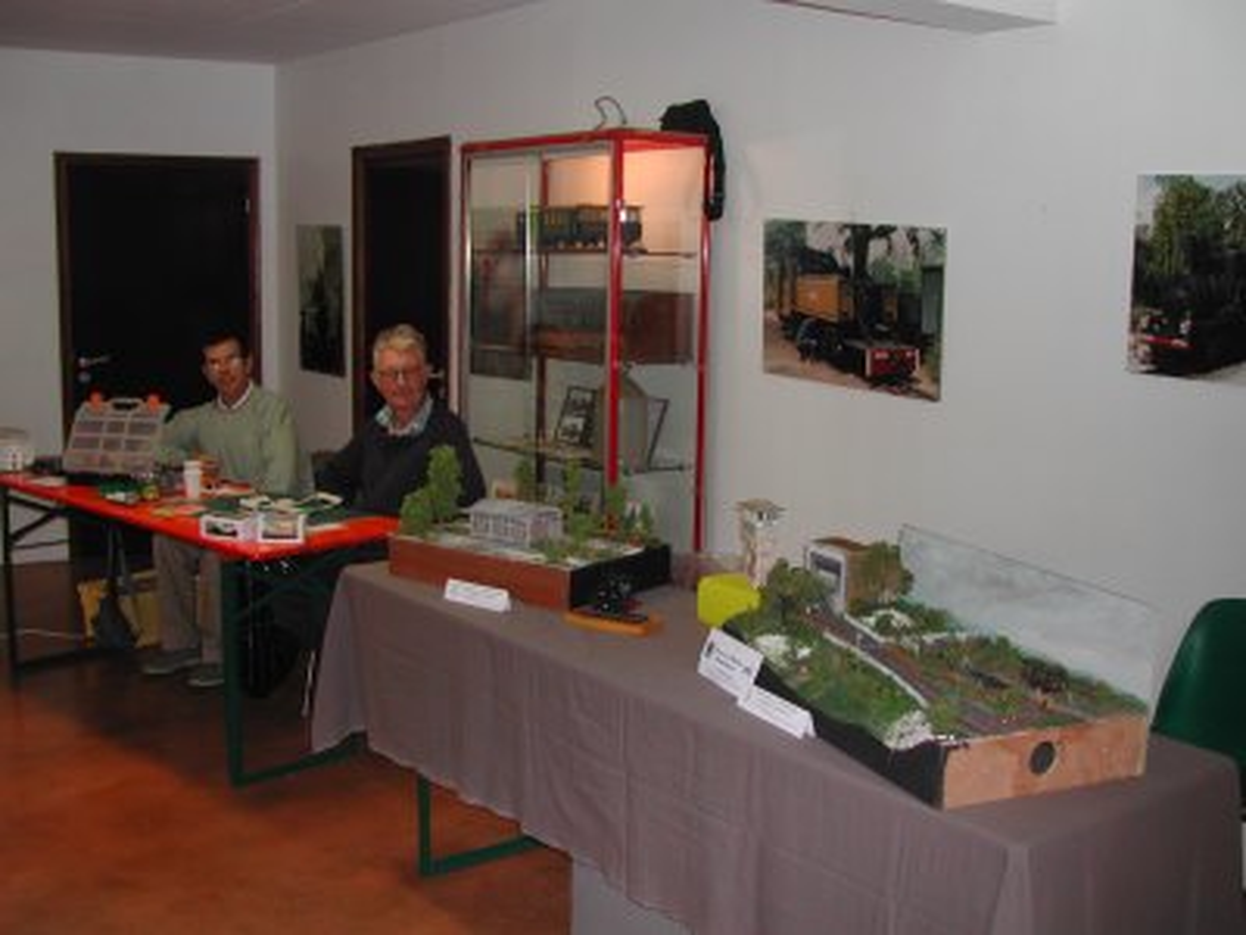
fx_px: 1368
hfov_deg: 49.0
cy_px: 468
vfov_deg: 37.7
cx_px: 623
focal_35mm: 38
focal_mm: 8
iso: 105
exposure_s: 1/60
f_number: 2.8
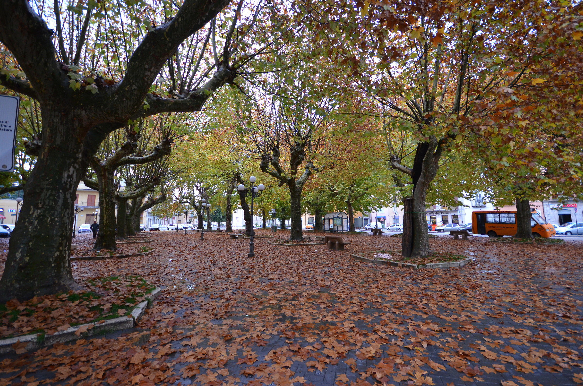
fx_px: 242
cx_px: 292
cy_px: 193
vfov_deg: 77.1
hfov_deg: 100.5
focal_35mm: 15
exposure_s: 1/60
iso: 720
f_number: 4
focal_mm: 10
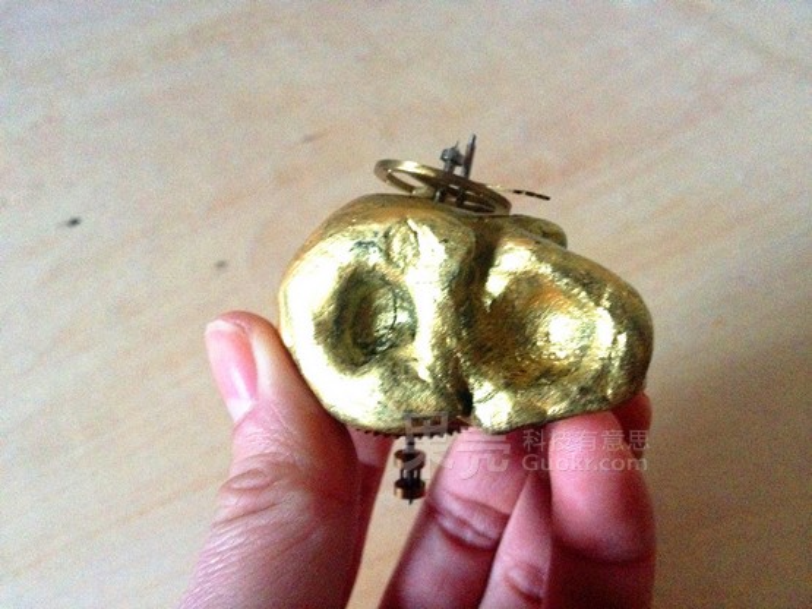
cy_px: 304
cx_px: 406
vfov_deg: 40.7
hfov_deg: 52.6
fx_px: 821
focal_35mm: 35
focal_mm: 4.28
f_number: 2.4
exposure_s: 1/15
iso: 800
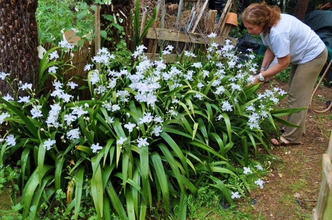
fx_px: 304
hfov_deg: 57.3
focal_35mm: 33
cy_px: 110
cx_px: 166
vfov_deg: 39.8
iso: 200
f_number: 7.1
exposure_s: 1/200
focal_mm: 22
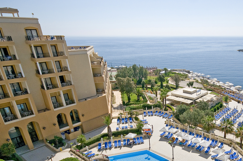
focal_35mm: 26
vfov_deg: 48.2
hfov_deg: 66.6
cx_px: 172
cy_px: 114
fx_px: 175
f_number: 5.6
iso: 200
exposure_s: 1/4000
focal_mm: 10
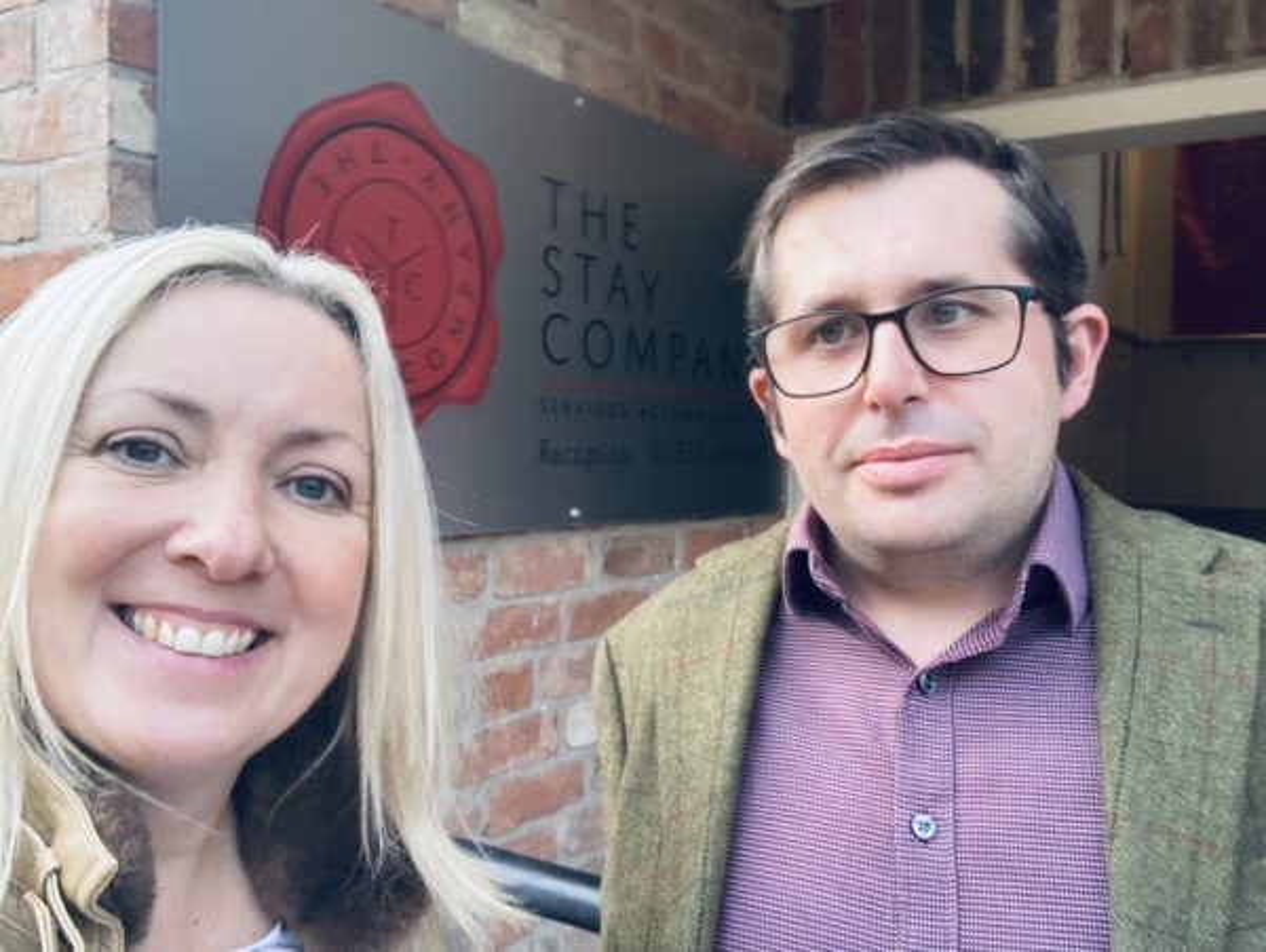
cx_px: 633
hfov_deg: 56.8
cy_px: 476
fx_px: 1171
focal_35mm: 32
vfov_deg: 44.2
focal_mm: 2.87
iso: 50
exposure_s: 1/121
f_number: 2.2
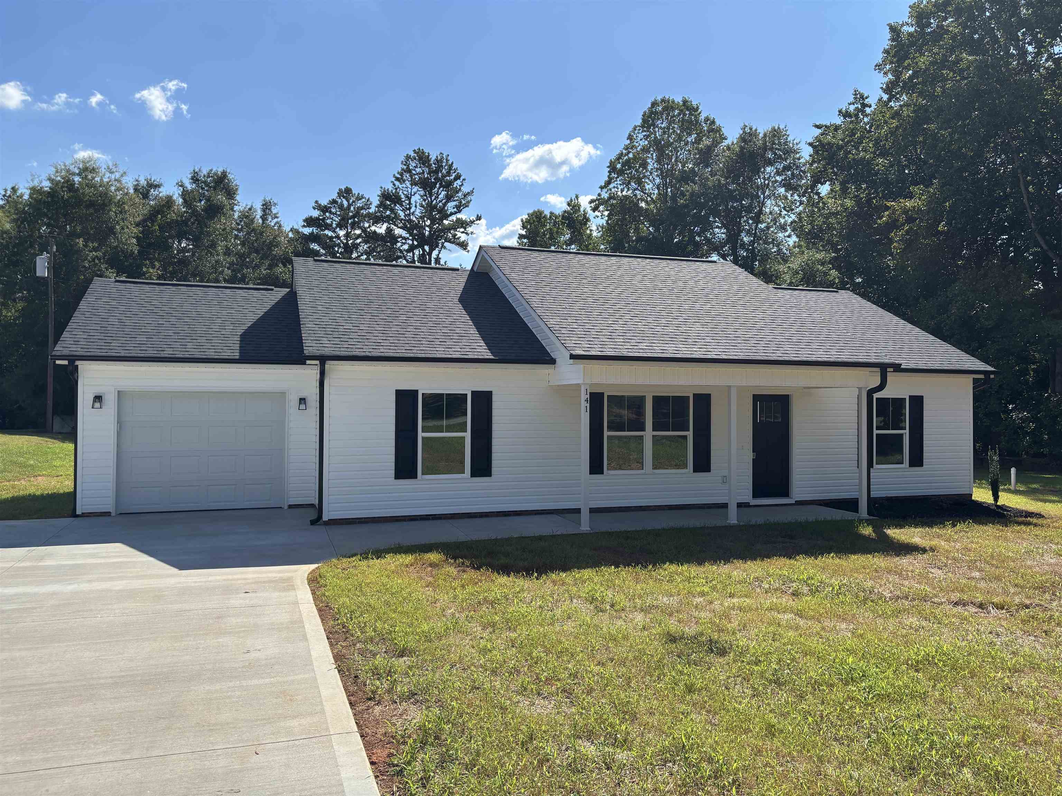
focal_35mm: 26
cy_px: 398
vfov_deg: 53.1
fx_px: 798
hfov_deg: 67.3
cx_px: 531
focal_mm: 5.96
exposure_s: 1/3311
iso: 50
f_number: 1.6
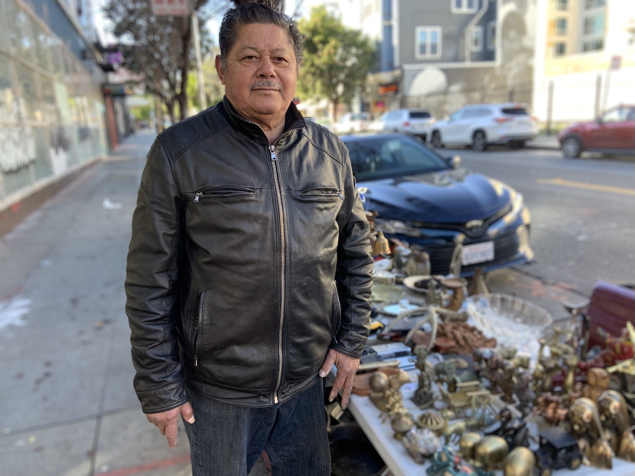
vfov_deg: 53.1
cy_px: 238
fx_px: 477
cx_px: 318
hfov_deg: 67.3
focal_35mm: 26
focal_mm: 4.25
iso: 32
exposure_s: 1/121
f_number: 1.8
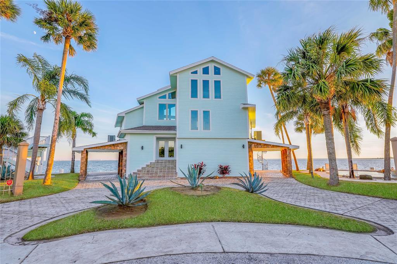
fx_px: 187
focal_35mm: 17
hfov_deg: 93.3
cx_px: 198
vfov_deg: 70.4
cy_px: 132
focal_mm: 17
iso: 320
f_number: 8
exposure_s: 1/160
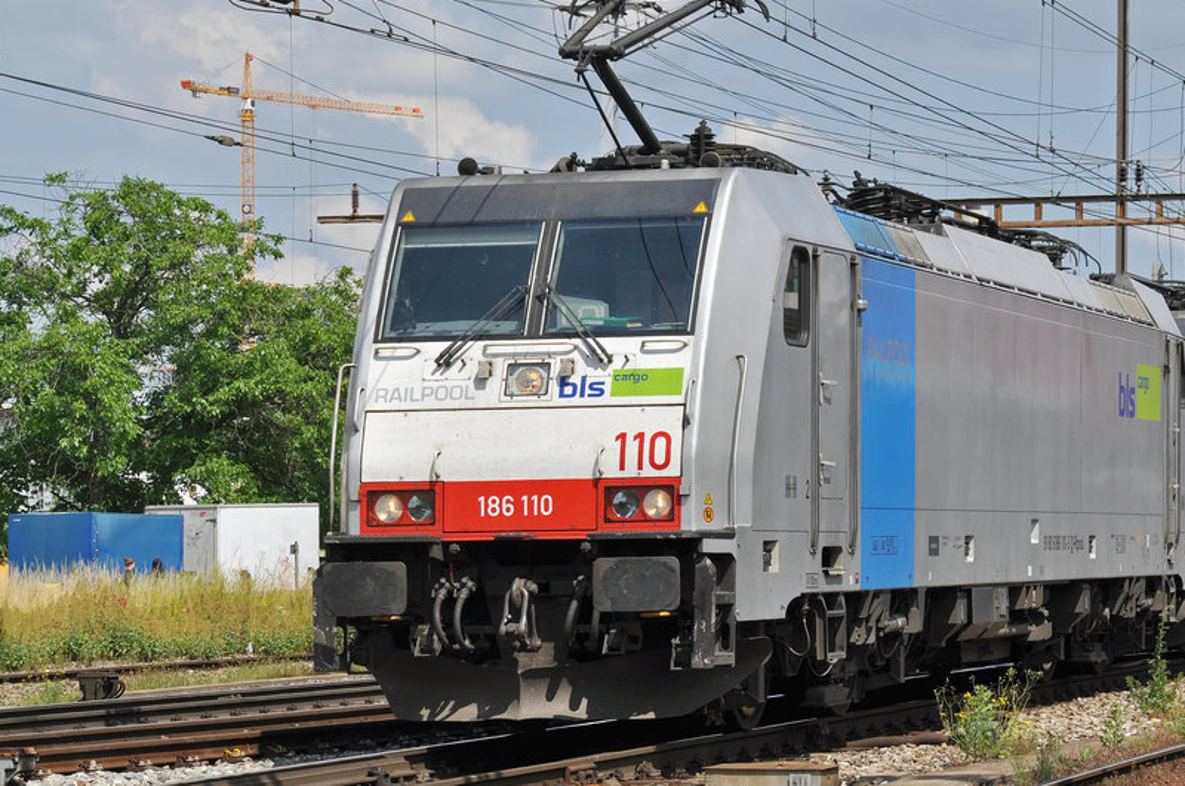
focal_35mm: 135
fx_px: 4437
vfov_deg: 10.1
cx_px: 881
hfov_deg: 15.1
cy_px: 304
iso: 250
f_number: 9
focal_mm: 60
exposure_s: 1/1000
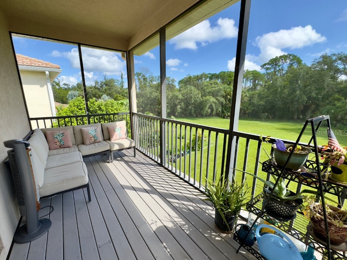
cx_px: 163
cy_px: 133
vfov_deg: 81.7
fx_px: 150
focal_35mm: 15
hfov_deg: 98.1
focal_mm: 2.22
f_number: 2.2
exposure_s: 1/409
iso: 40
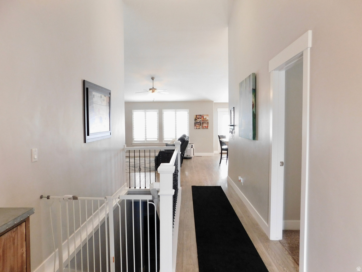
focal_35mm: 23
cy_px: 136
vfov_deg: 58.9
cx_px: 181
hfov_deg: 73.9
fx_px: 241
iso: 320
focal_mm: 4
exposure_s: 1/30
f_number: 3
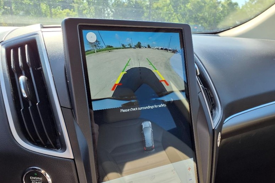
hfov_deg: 63.7
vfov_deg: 44.8
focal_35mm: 29
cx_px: 136
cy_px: 106
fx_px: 221
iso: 40
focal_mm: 3.58
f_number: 1.9
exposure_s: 1/222
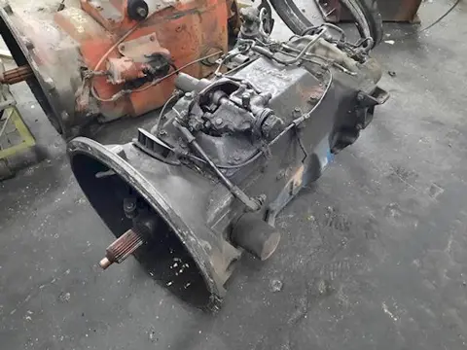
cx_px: 234
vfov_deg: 54.9
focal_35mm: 25
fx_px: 337
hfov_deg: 69.4
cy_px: 175
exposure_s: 1/20
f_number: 2
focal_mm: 4.6
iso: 1000
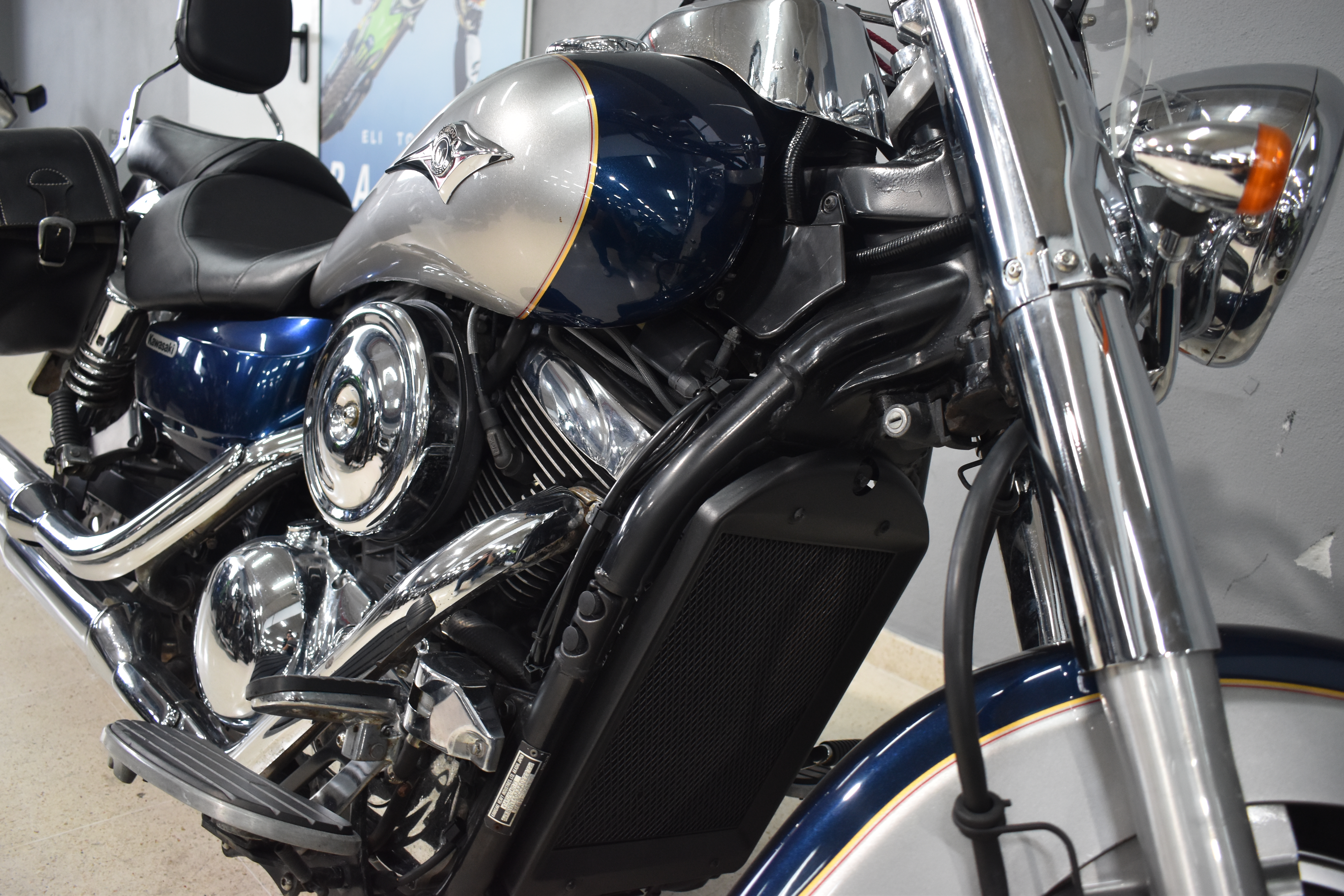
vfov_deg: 41.7
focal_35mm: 32
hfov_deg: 59.5
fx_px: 1176
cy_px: 448
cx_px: 672
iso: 800
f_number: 3.8
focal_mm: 21
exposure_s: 1/60
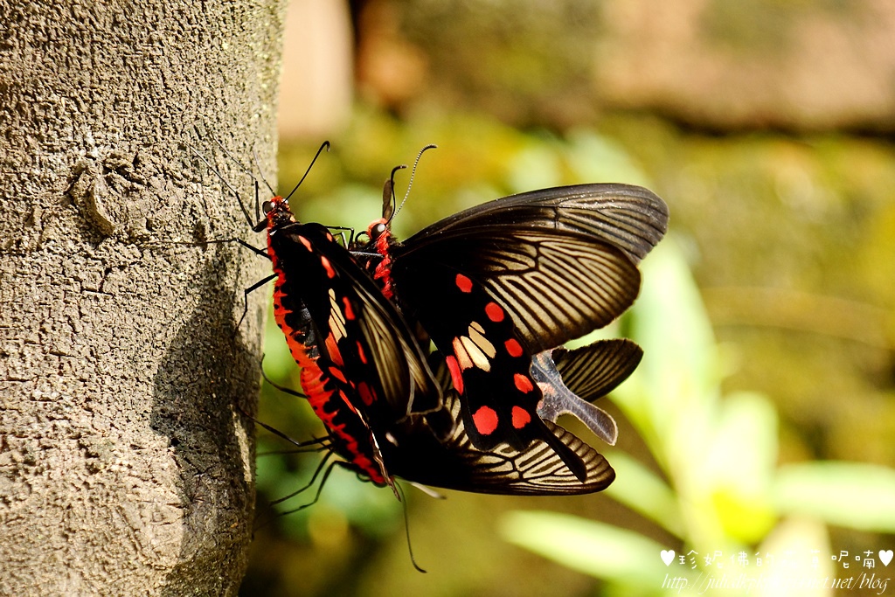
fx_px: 3916
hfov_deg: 13.0
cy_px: 298
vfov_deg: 8.7
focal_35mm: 158
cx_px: 448
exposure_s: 1/200
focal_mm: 105
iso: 500
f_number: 5.6
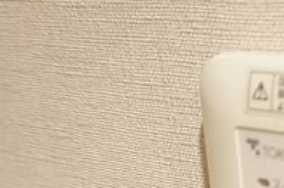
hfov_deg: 19.8
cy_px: 329
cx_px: 437
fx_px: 693
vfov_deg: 13.9
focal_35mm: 88
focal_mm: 16
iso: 3200
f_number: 3.5
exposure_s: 1/50
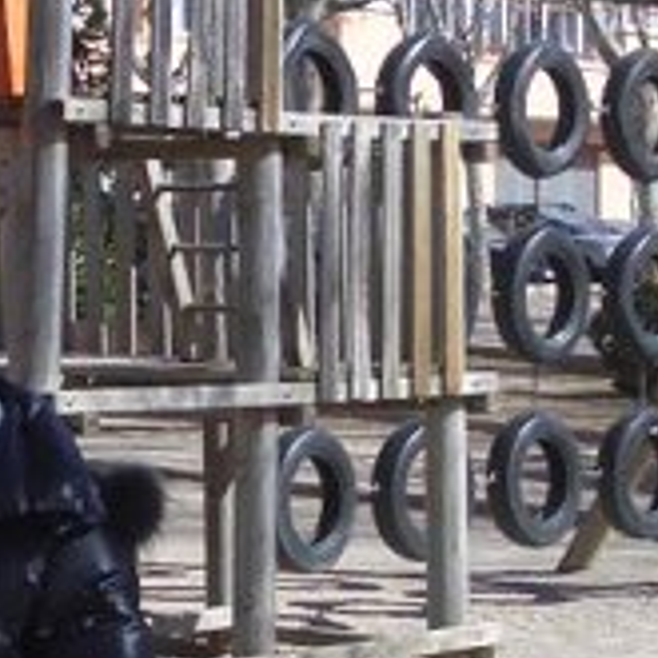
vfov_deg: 11.5
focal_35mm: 152
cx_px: -68
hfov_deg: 11.3
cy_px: 283
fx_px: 3269
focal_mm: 6.8
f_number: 4.6
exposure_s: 1/400
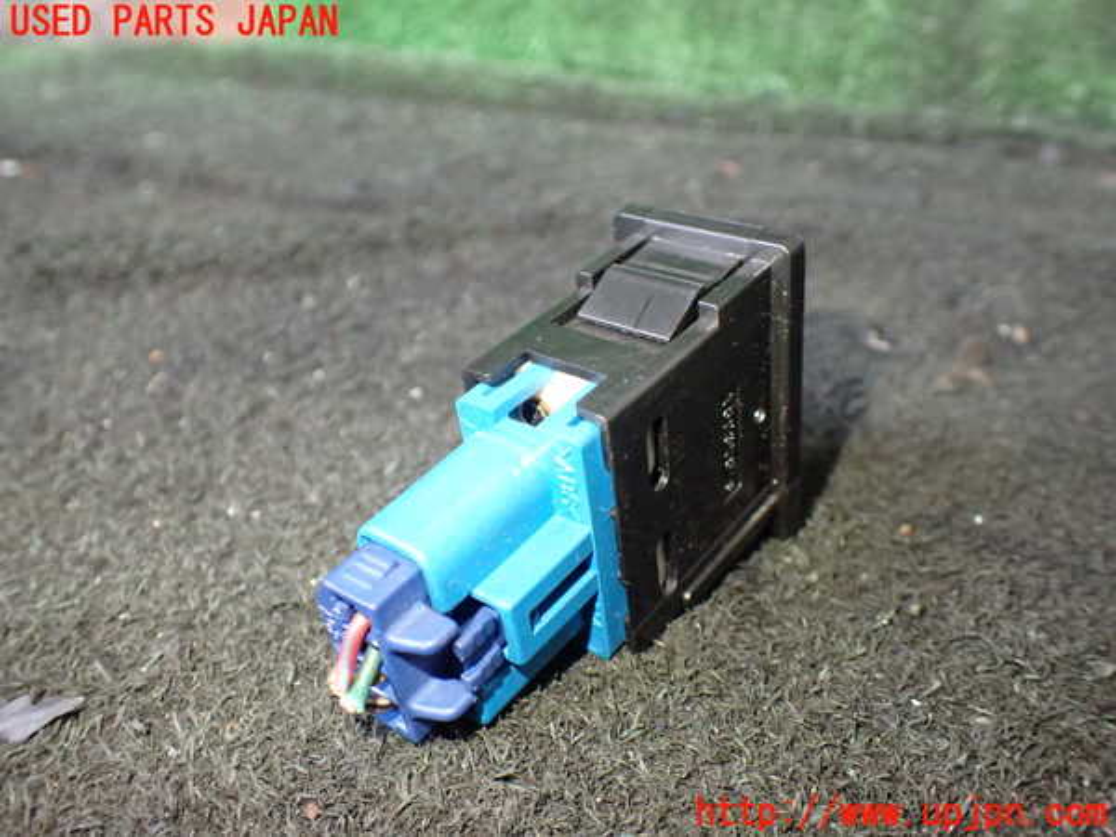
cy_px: 418
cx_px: 558
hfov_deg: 60.0
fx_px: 967
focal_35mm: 30
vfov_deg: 46.8
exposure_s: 1/50
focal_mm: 5.4
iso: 800
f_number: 2.3
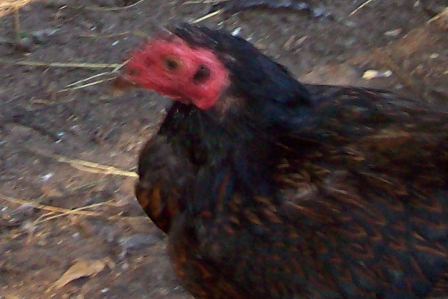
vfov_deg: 9.7
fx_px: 1693
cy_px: -194
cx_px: -10
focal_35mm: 136
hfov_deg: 14.8
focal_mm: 6
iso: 80
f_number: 2.7
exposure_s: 1/64
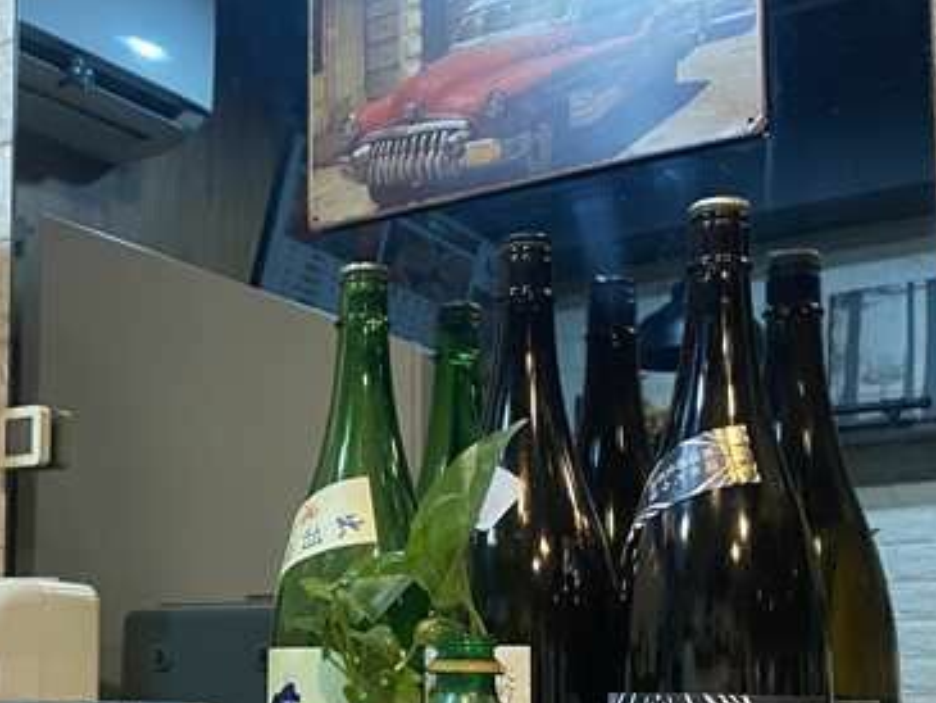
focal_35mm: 57
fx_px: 1542
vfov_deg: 25.3
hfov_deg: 33.4
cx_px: 305
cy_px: 559
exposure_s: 1/60
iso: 200
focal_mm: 4.25
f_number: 1.8
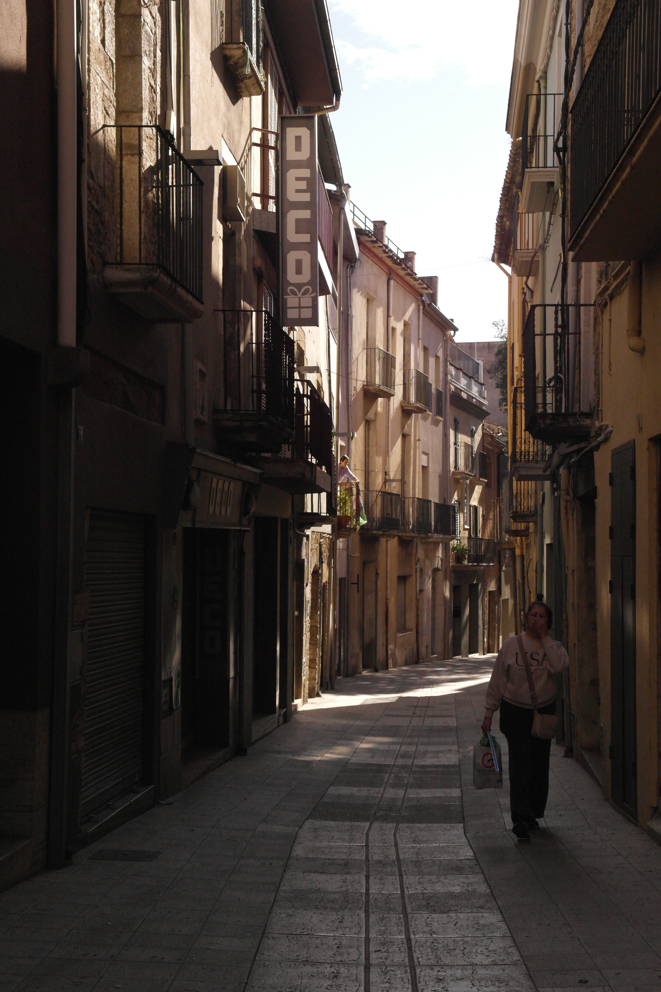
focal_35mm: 53
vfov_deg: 37.5
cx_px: 330
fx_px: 1460
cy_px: 496
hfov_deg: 25.5
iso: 1600
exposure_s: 1/1000
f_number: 10
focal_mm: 35
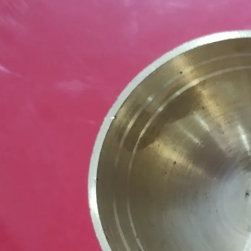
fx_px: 771
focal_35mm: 94
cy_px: 183
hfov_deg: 16.1
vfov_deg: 18.4
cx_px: 428
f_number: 1.8
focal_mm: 4.27
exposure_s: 1/33.3
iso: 959
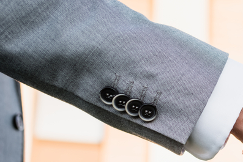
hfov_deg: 21.5
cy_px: 144
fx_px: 594
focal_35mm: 88
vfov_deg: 15.4
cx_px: 290
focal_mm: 35
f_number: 3.5
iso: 160
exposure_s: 1/200
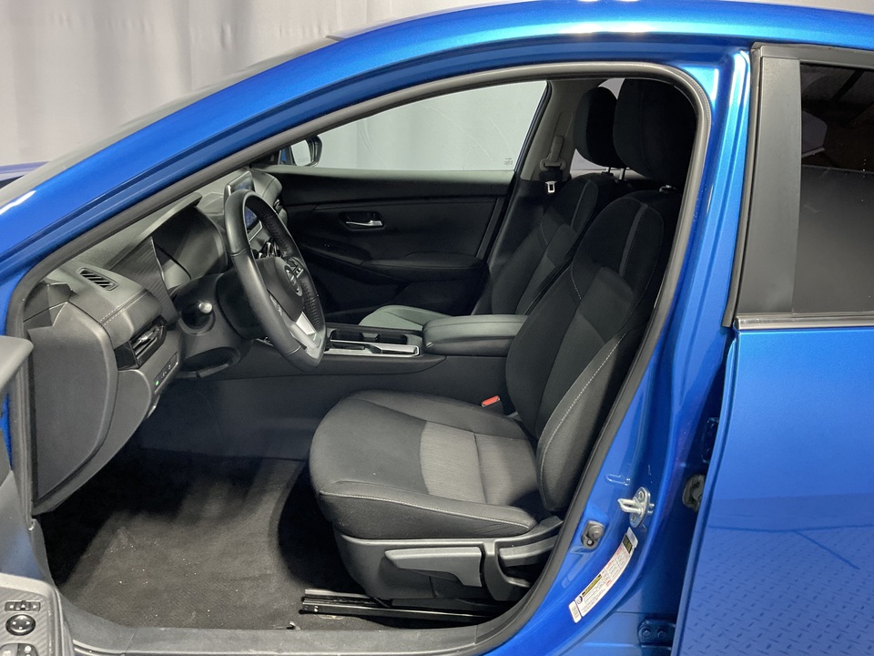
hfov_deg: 61.7
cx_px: 437
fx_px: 732
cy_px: 328
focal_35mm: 29
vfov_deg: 48.2
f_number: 1.8
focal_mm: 3
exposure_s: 1/60
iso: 200
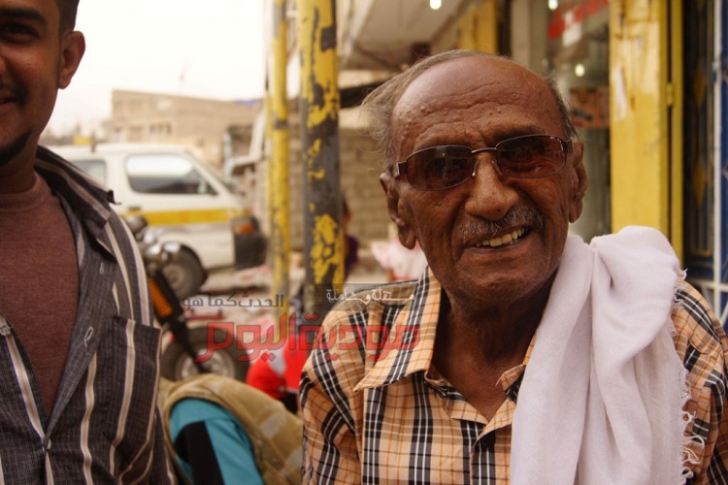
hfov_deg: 46.4
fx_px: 849
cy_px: 242
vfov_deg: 31.9
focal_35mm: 42
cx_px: 364
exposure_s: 1/60
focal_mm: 28
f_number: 5.6
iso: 200
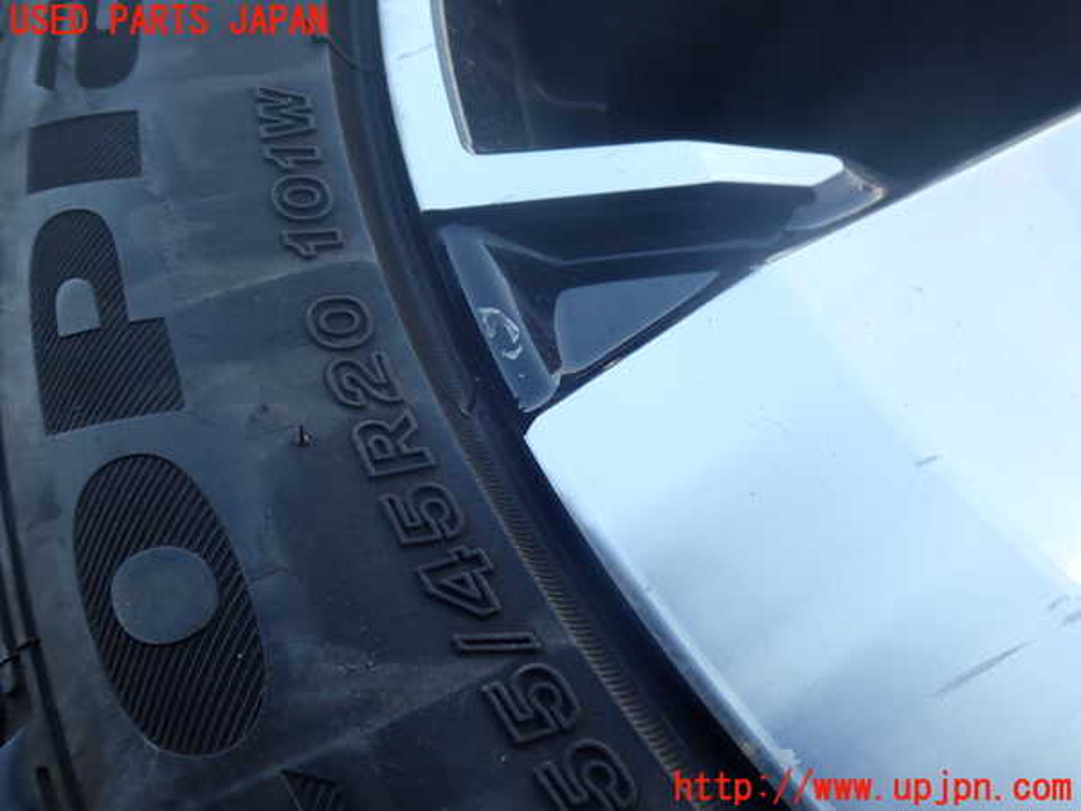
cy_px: 406
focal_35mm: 30
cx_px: 540
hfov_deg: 60.0
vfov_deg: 46.8
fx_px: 937
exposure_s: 1/200
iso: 160
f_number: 3.2
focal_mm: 5.4
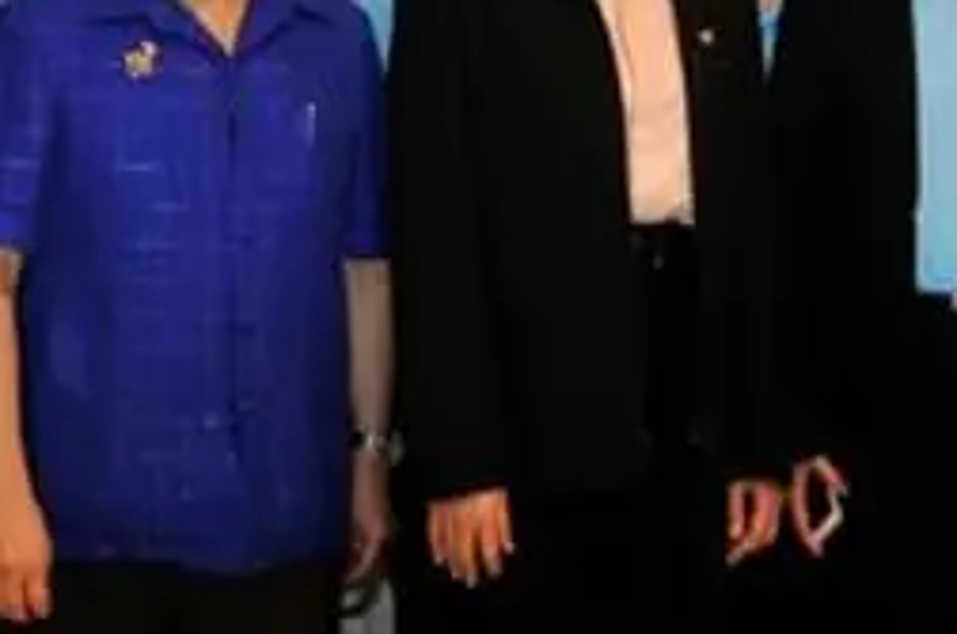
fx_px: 2468
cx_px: 171
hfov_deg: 21.6
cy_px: 66
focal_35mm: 93
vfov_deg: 14.5
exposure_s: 1/60
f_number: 4.5
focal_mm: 20
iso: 400
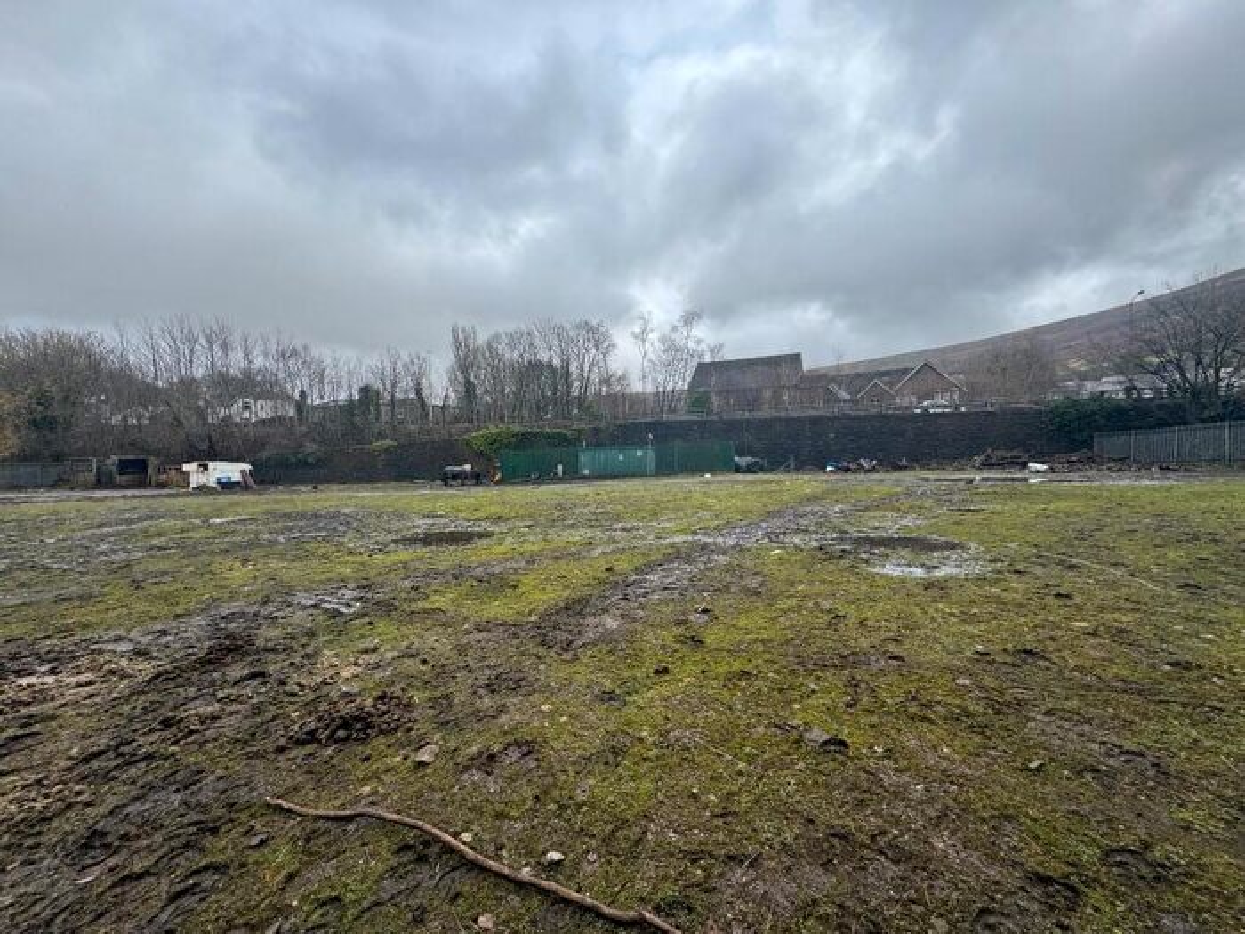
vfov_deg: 85.7
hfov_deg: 102.1
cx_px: 622
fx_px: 504
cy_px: 467
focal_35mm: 14
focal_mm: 2.22
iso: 40
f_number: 2.2
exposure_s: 1/312
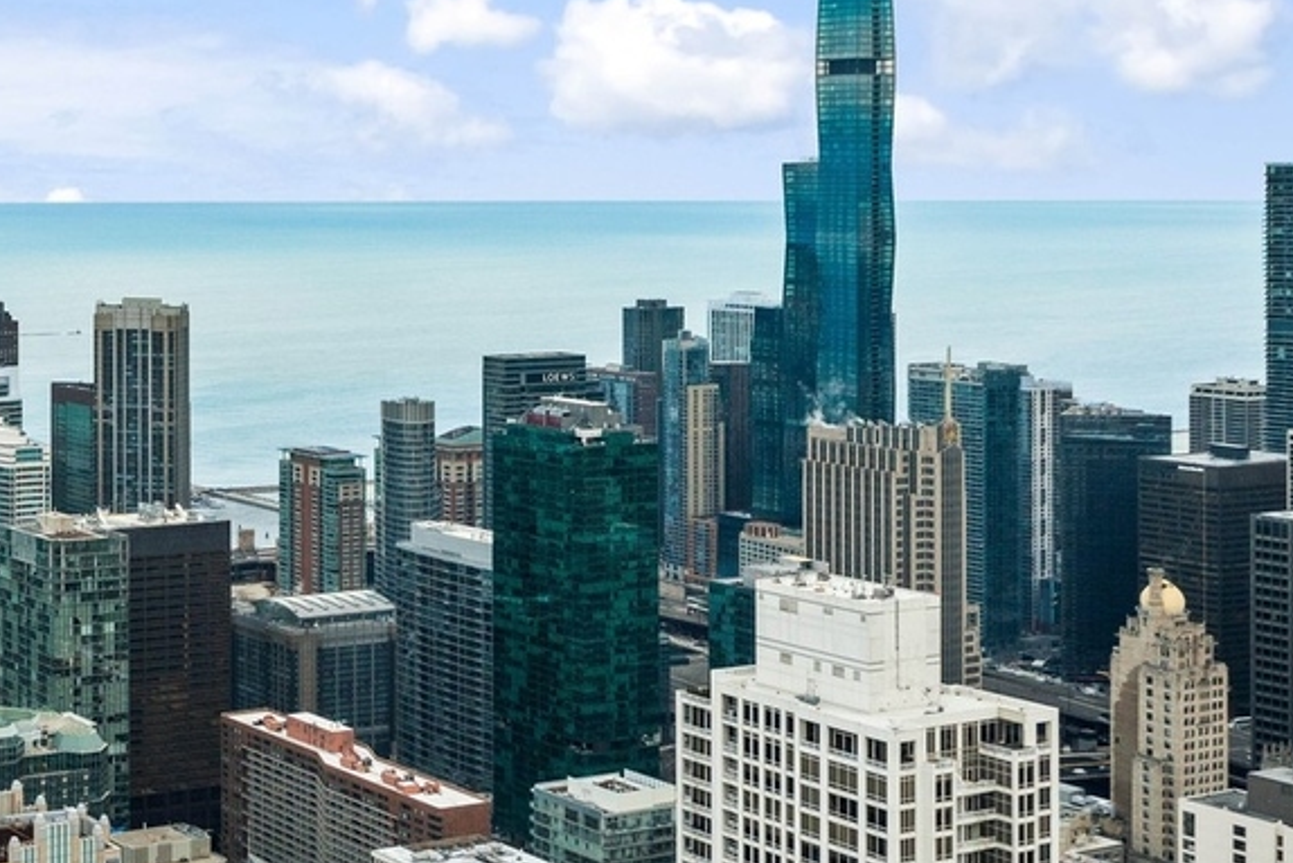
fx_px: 2227
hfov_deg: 29.2
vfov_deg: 21.7
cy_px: 176
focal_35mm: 62
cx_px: -130
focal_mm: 22
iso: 400
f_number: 6.3
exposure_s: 1/125
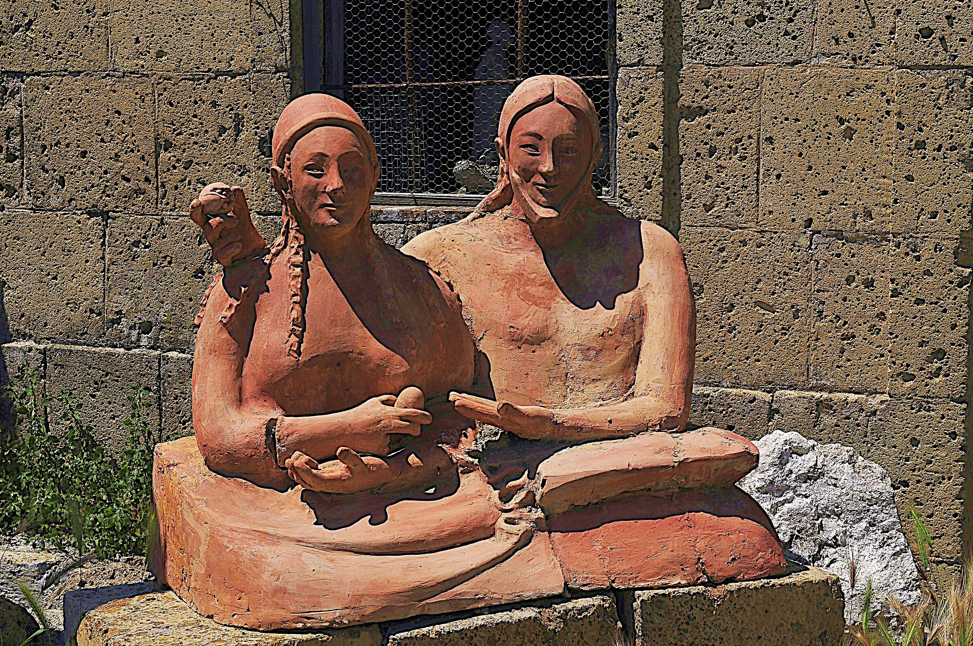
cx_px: 486
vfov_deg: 18.1
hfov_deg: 27.0
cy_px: 323
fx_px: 2025
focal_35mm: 75
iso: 200
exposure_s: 1/640
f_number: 13
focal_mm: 50
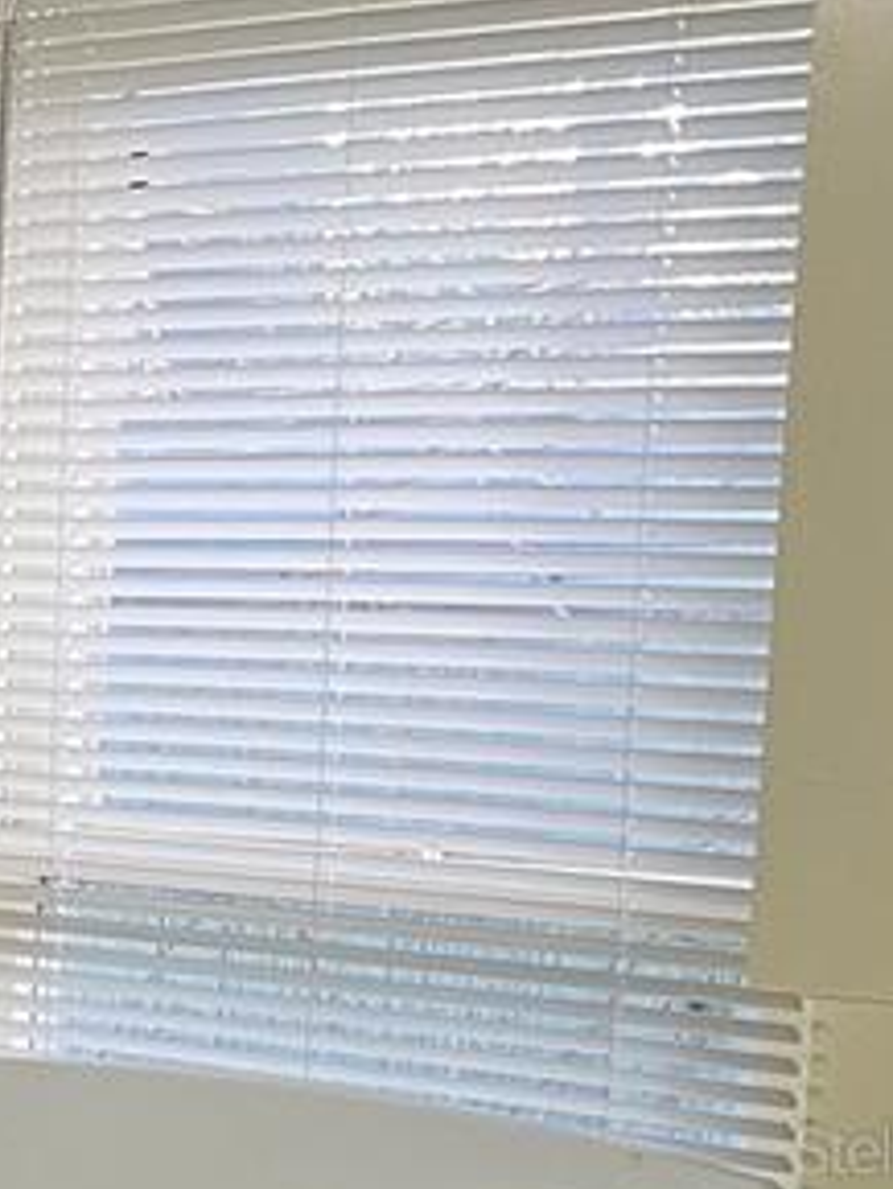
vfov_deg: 17.8
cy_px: 1148
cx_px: -765
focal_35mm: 108
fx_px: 3712
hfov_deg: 12.4
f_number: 1.5
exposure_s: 1/60
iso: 160
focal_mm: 5.7
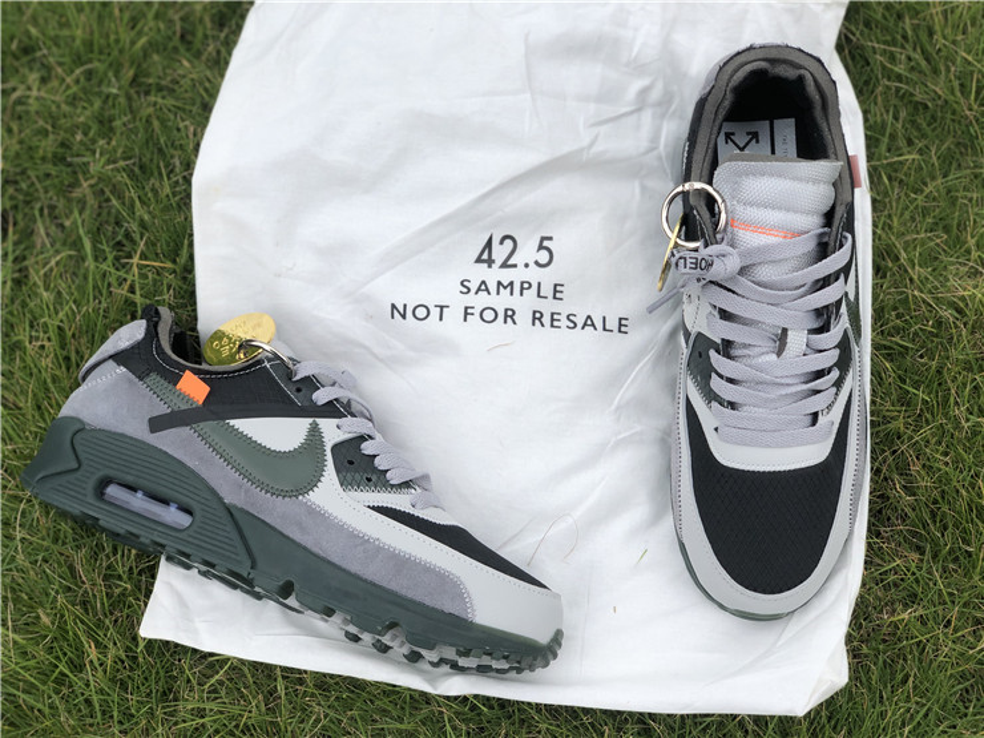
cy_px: 369
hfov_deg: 36.8
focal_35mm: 52
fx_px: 1478
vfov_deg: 28.0
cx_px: 492
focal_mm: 6
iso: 16
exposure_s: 1/787
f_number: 2.4
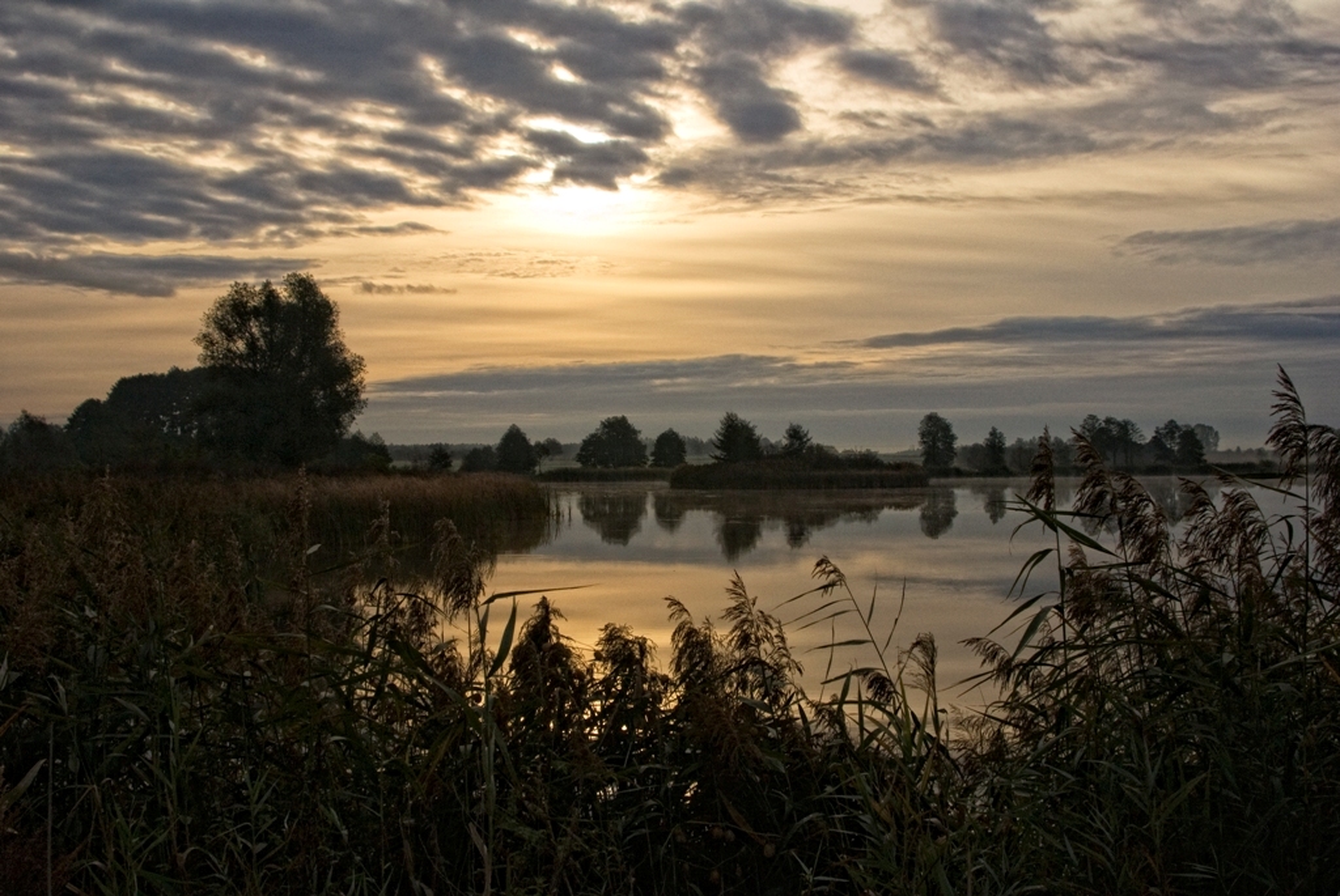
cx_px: 670
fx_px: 1565
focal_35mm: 42
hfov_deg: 46.4
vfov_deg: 32.0
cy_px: 448
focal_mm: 28
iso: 200
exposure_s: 1/400
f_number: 11
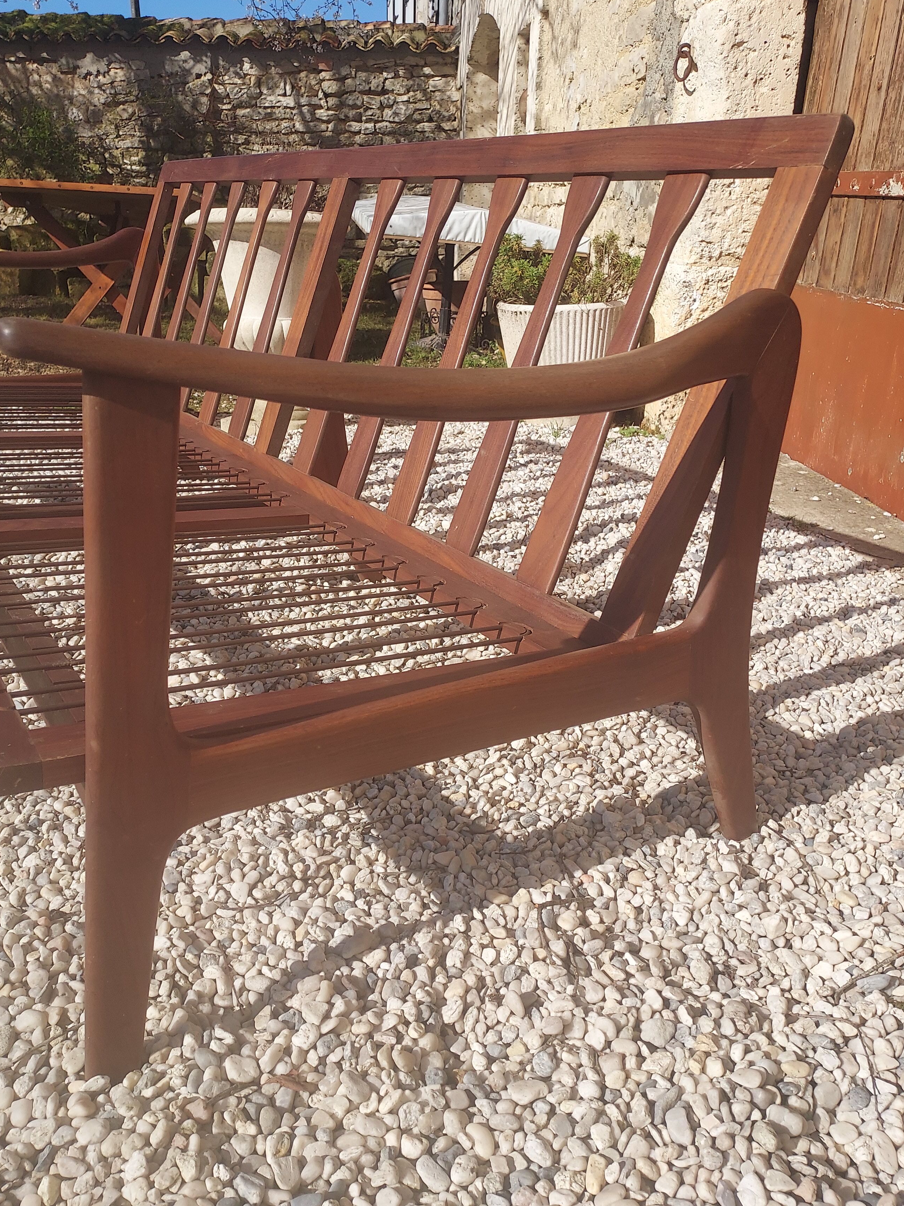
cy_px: 637
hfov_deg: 49.7
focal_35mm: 28
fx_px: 975
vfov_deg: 63.4
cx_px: 434
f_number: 1.8
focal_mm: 4.6
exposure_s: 1/1275
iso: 40
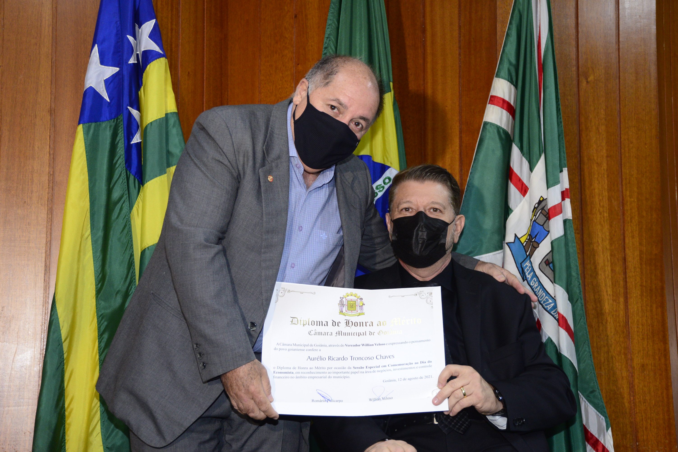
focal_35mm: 58
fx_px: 1093
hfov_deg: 34.5
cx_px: 339
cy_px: 226
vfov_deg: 23.4
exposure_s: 1/60
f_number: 6.3
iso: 2500
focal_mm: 58
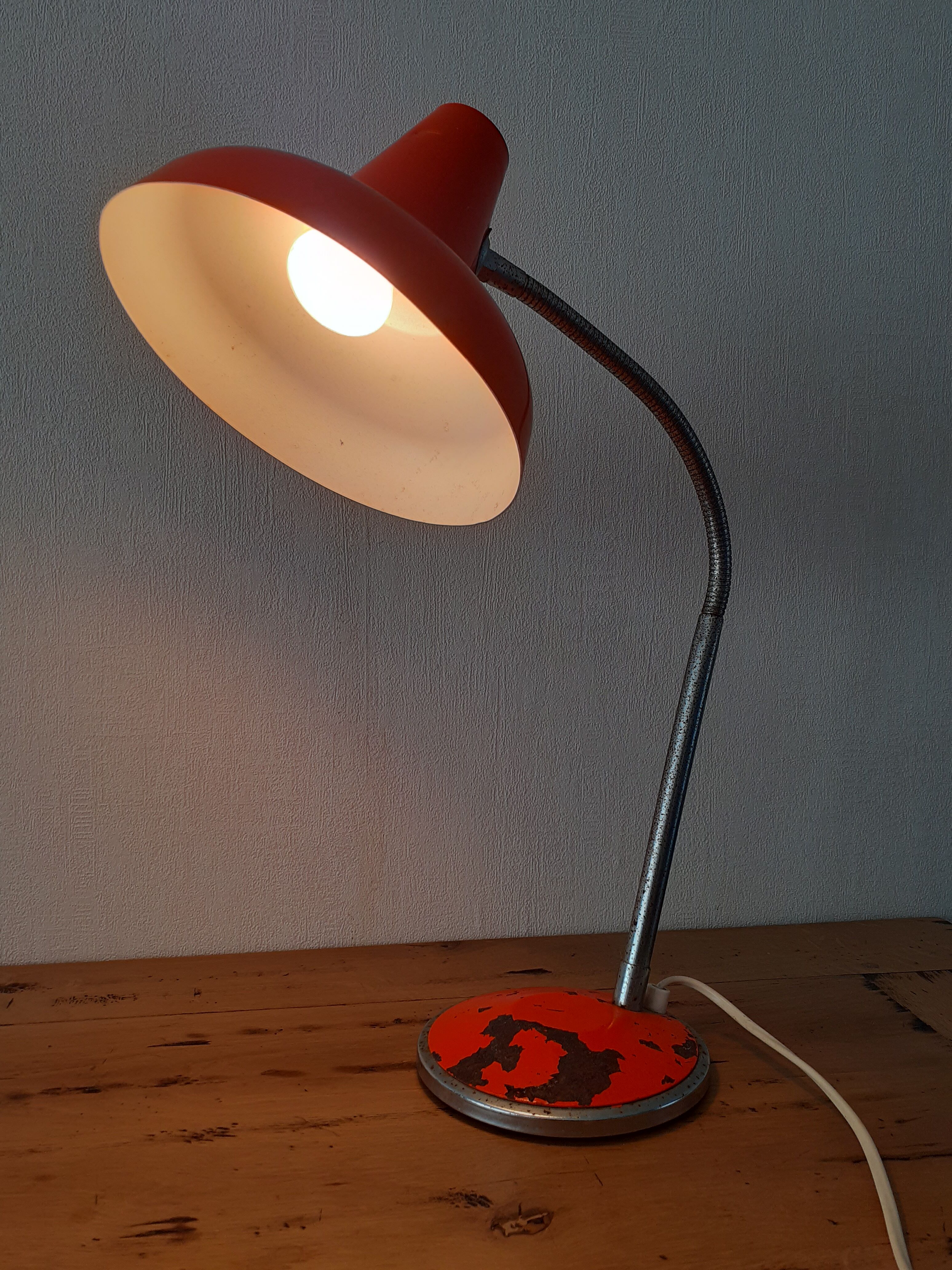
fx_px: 990
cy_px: 635
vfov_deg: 65.3
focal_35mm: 27
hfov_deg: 51.4
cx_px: 476
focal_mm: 3.6
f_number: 1.9
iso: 40
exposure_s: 1/130
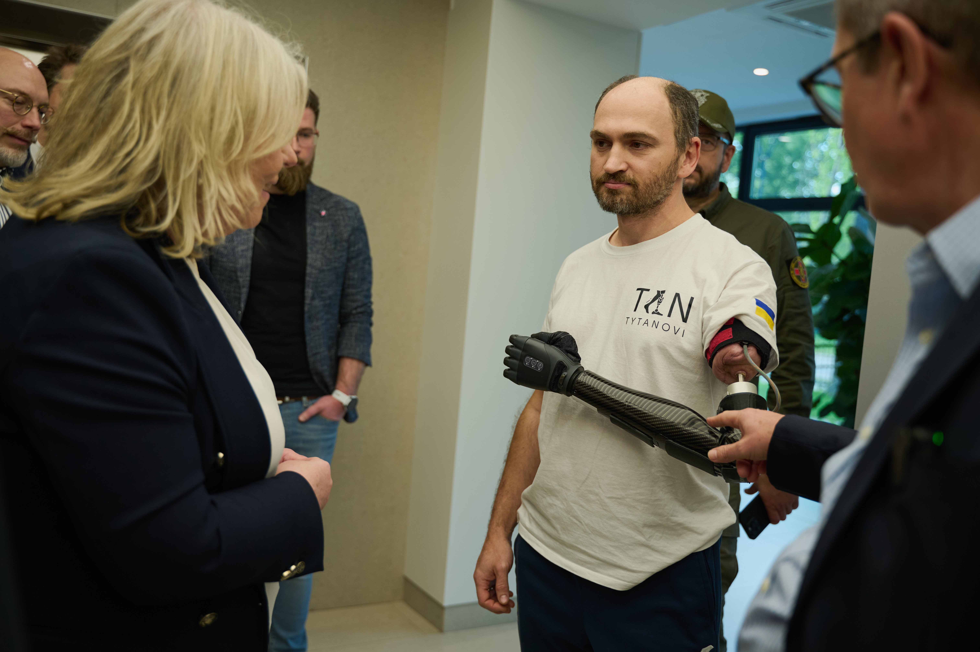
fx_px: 911
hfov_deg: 56.5
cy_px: 326
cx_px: 490
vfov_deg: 39.4
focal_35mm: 34
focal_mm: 33.5
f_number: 2.8
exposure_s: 1/200
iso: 360
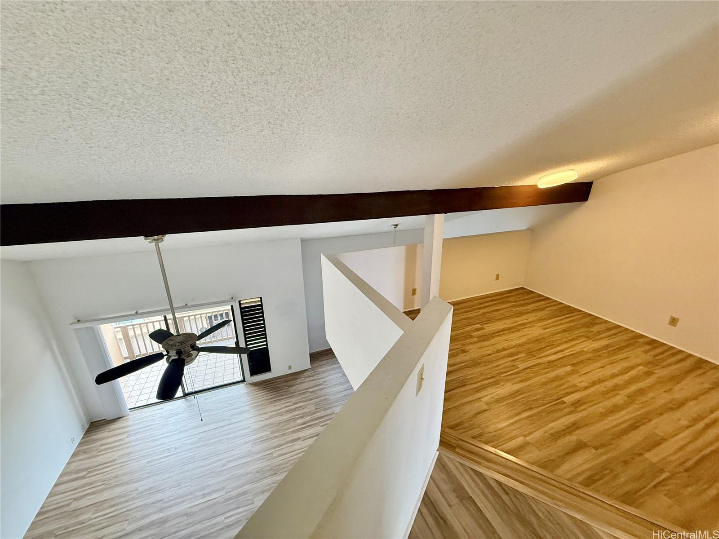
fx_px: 291
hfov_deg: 102.1
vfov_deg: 85.7
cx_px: 360
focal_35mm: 14
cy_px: 270
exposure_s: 1/120
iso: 320
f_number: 2.2
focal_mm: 2.22
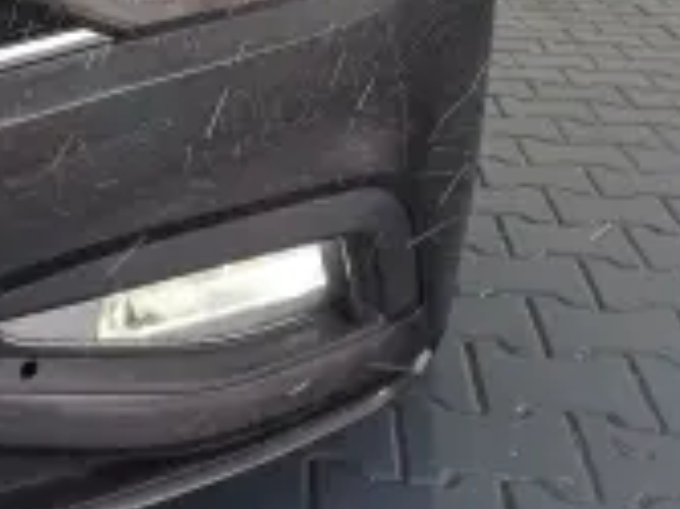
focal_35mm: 54
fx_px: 1060
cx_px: 183
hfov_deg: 34.9
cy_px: 16
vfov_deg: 25.8
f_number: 1.8
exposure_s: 1/100
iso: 80
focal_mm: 4.65
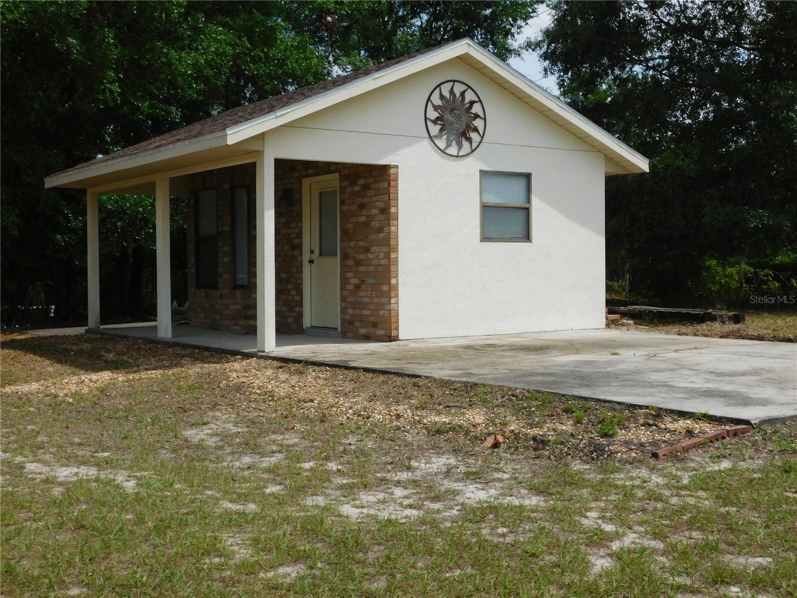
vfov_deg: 32.2
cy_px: 299
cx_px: 398
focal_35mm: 45
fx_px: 1036
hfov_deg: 42.1
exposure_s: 1/500
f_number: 7.4
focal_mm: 8
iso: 125
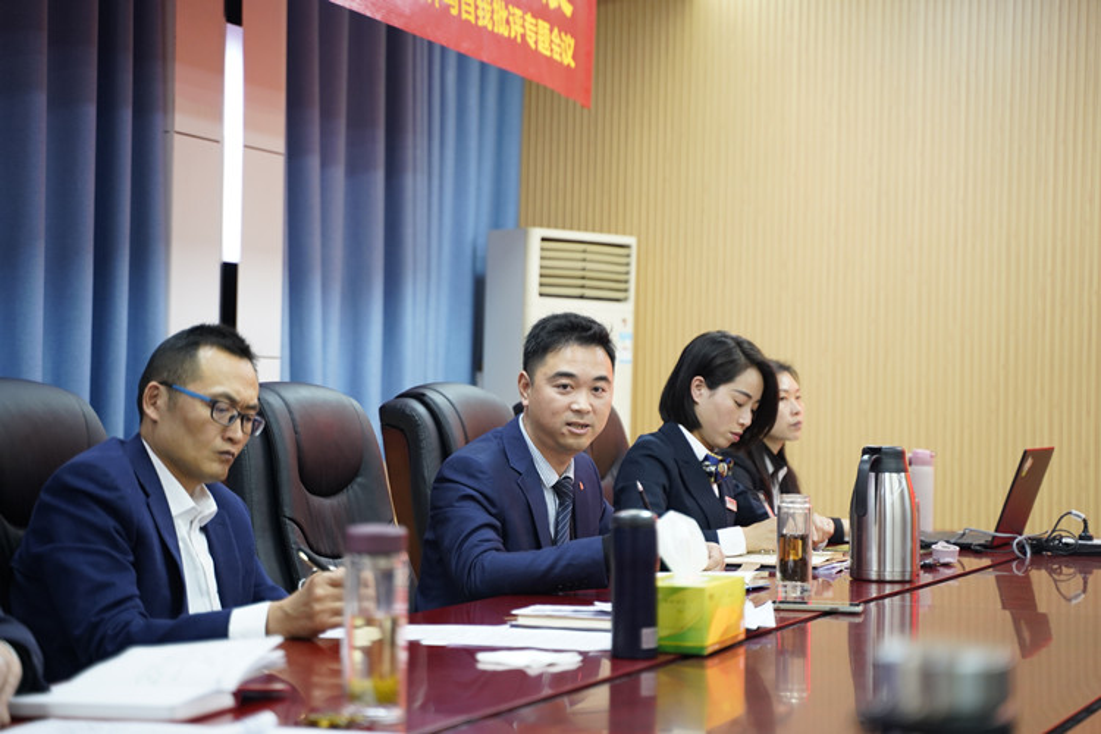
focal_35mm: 75
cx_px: 550
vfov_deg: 18.2
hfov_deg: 27.0
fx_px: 2294
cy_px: 367
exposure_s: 1/160
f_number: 2.8
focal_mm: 75
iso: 2000
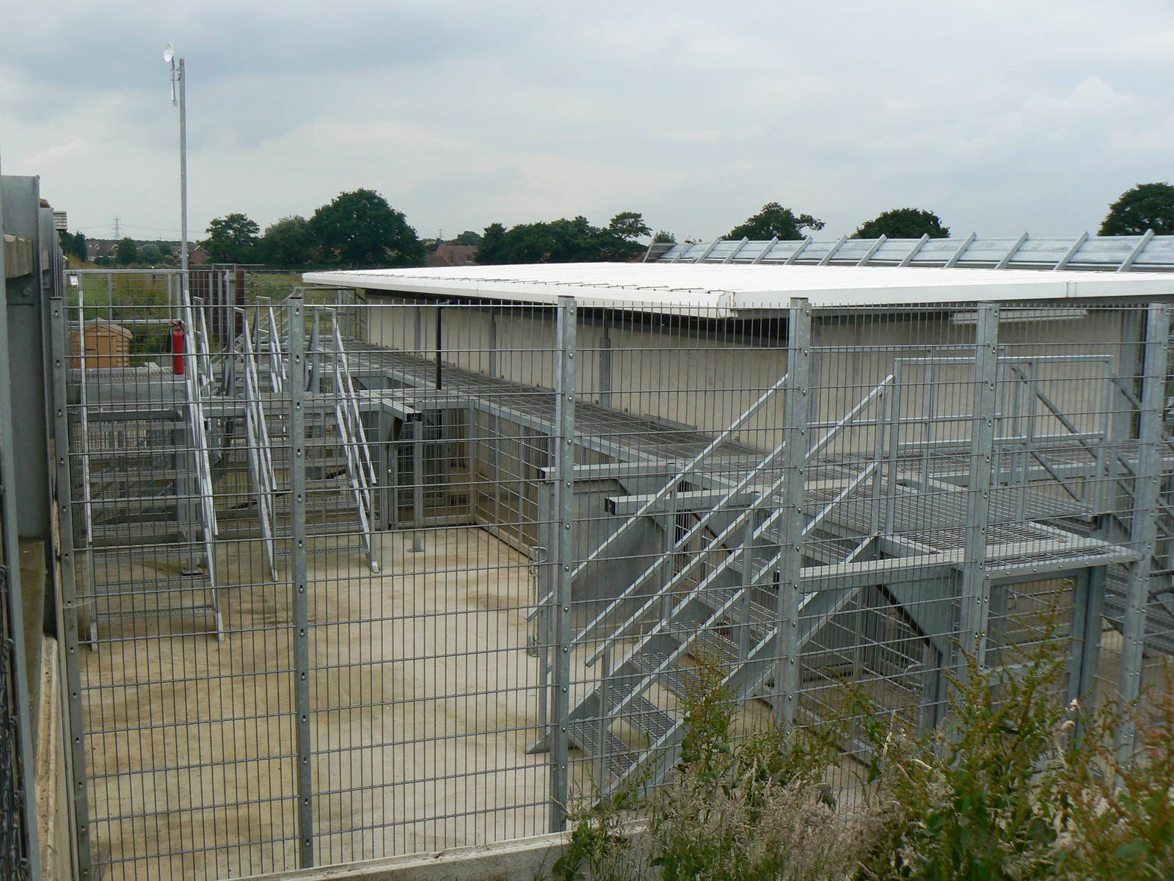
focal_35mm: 36
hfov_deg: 51.4
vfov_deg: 39.7
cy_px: 440
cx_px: 587
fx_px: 1221
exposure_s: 1/400
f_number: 5.6
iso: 80
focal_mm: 6
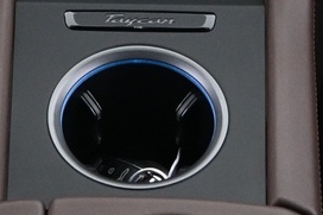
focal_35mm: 143
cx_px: 139
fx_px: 1282
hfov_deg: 14.4
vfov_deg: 9.0
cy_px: -233
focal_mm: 16
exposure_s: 1/20
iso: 1600
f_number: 3.5
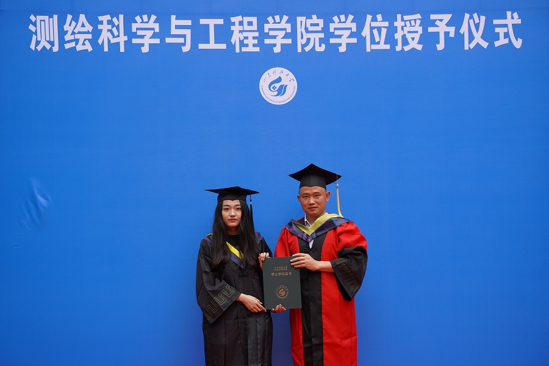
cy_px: 183
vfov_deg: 25.1
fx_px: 823
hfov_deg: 36.9
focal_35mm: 54
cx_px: 274
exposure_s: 1/250
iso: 500
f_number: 4
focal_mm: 54
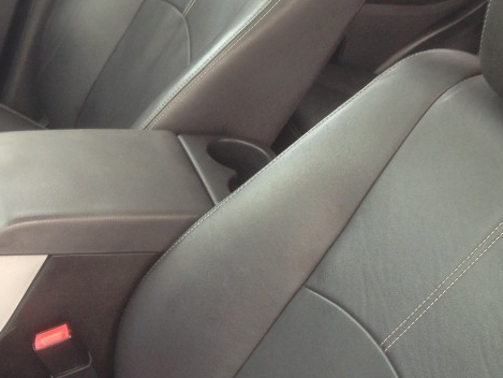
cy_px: 212
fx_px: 1046
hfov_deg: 26.4
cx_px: 79
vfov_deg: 20.4
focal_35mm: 72
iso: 50
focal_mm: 4.13
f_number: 2.4
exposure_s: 1/30
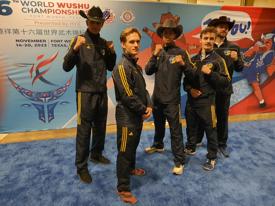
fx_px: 207
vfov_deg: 53.1
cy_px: 103
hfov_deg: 67.3
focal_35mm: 26
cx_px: 138
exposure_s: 1/40
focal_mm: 4.3
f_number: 1.5
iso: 400
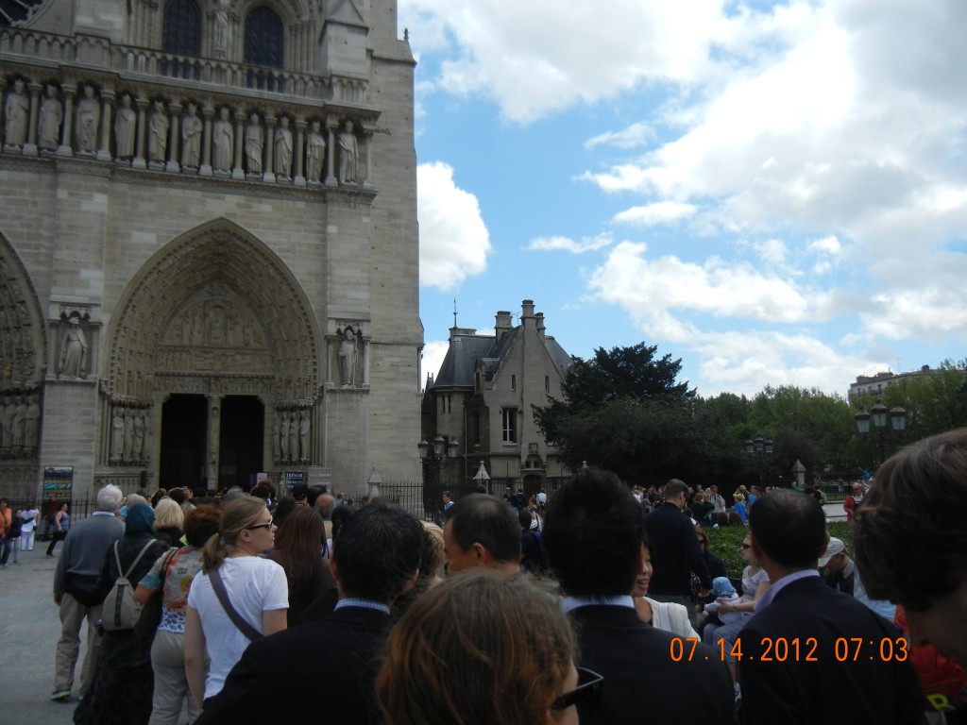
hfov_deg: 60.0
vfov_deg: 46.8
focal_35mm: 30
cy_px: 362
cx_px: 484
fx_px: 838
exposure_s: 1/455
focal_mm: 5.4
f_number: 7
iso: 160
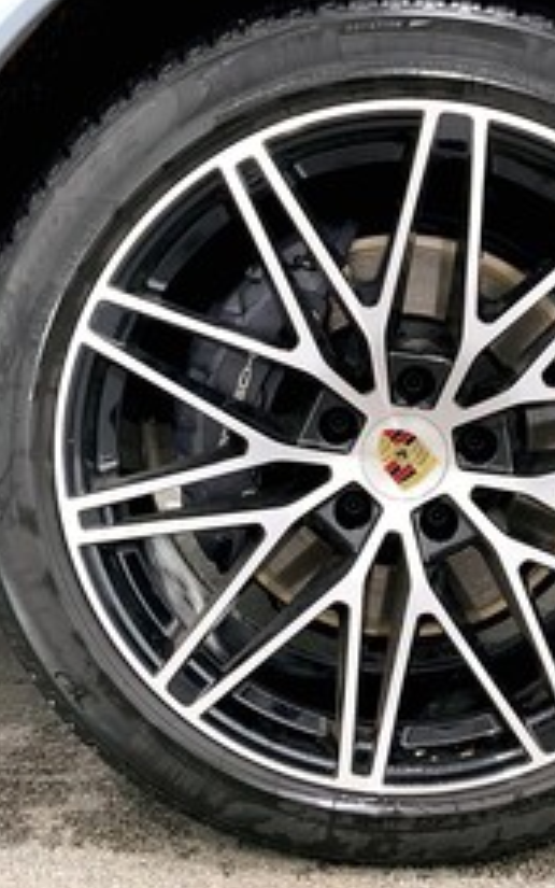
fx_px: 1137
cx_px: 400
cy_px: 441
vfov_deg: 42.6
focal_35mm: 47
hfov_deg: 27.1
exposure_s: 1/122
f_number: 1.8
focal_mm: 3
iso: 64
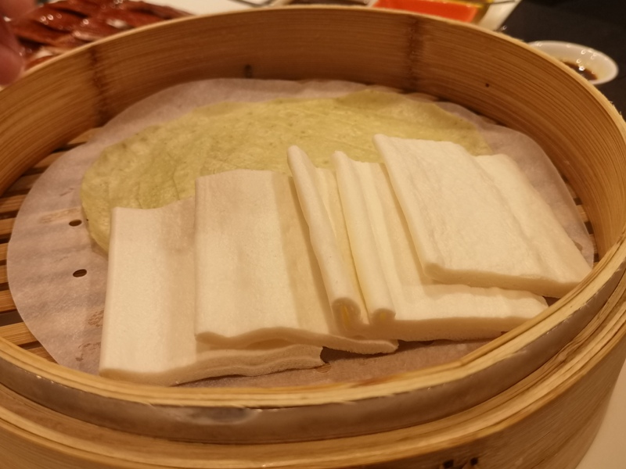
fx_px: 579
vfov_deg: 44.2
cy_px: 234
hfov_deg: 56.8
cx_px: 313
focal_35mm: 32
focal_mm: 3.95
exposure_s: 1/40
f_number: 1.8
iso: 160
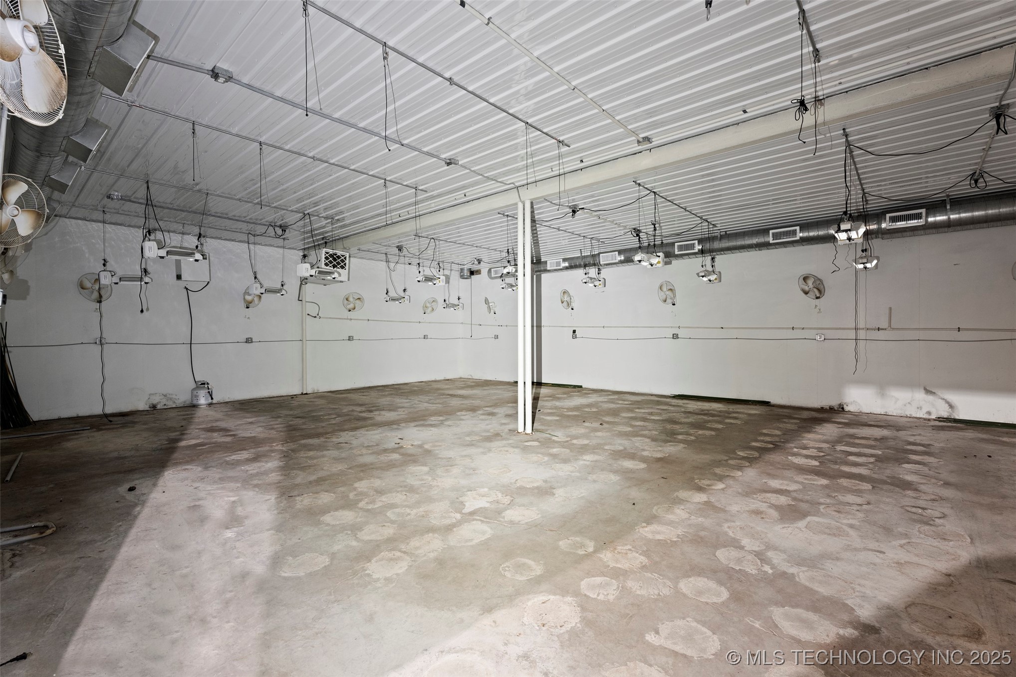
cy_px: 338
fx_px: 451
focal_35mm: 16
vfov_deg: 73.7
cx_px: 508
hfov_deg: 96.7
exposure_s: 3.2
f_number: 8
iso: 500
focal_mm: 16
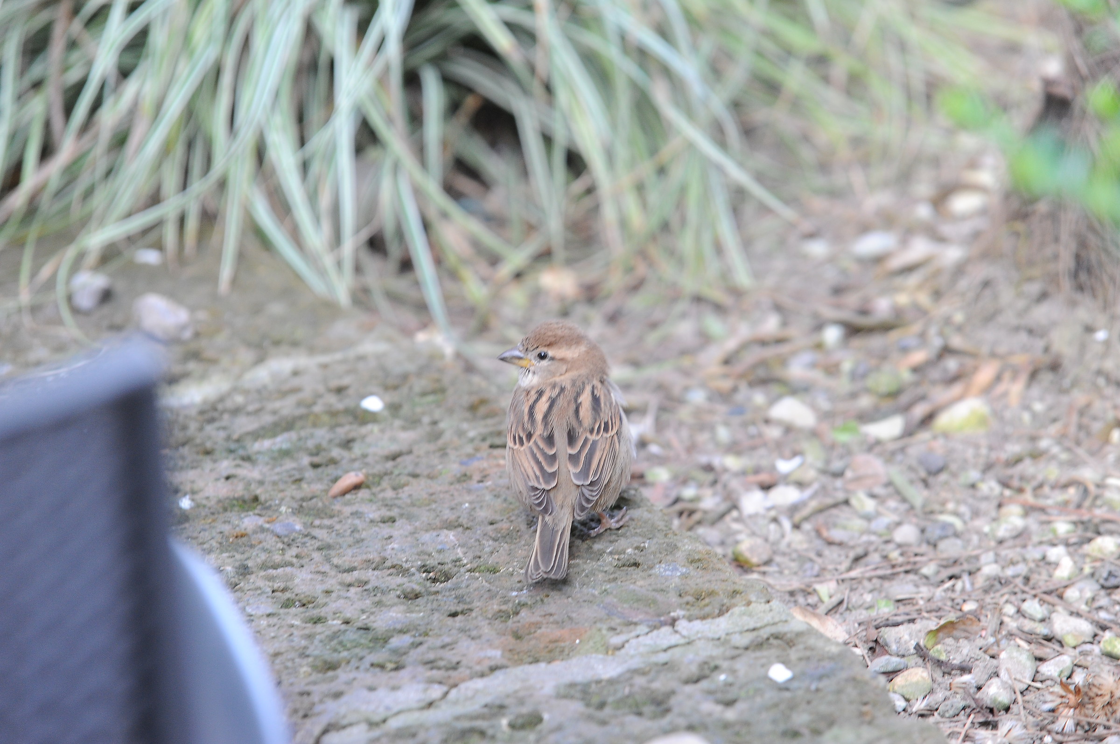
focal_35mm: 200
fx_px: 6217
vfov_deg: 6.9
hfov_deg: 10.3
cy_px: 372
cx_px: 560
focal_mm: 200
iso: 1600
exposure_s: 1/125
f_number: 5.6
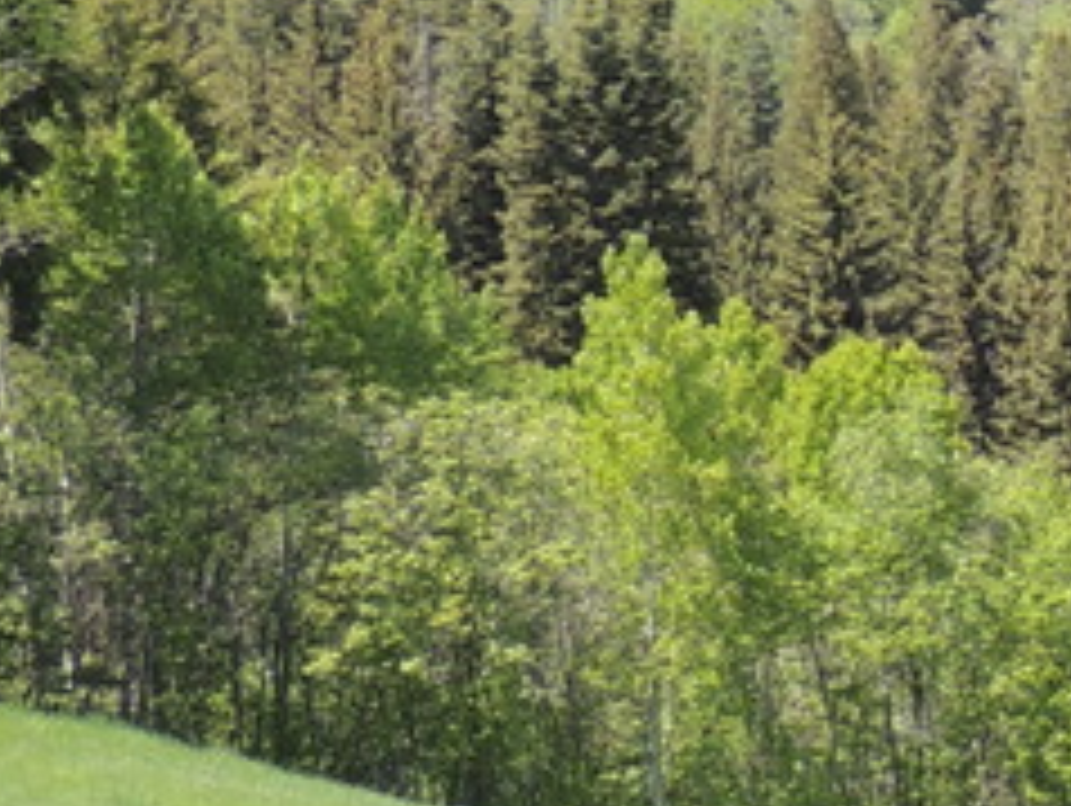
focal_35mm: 215
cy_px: 293
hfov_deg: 8.4
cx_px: 2664
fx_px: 6659
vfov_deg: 6.9
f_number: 3.3
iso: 100
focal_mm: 7.1
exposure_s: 1/400
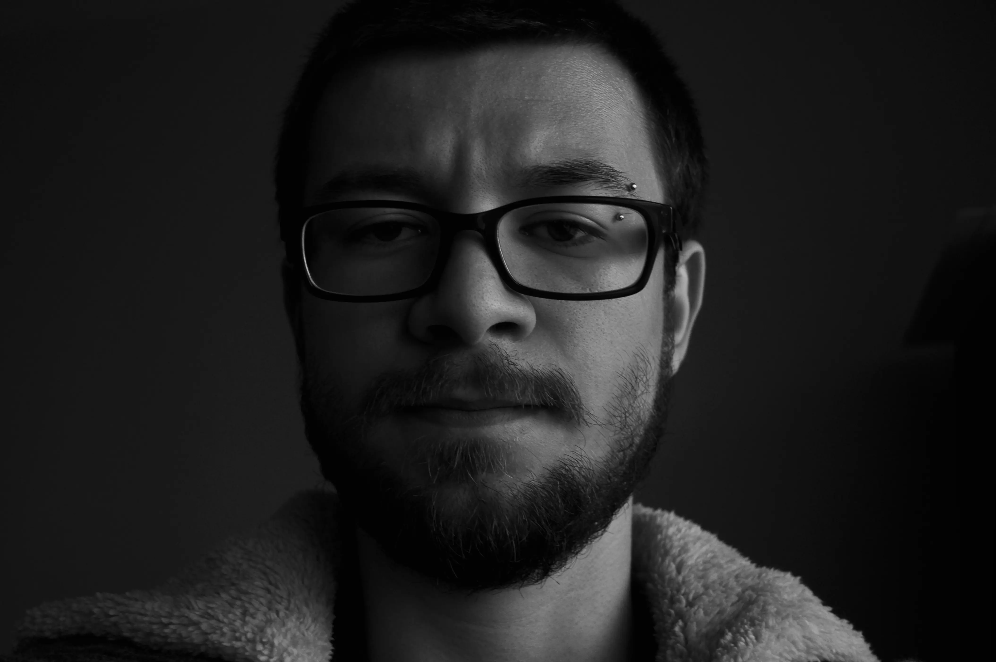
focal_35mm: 36
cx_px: 498
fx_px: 995
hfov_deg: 53.2
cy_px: 331
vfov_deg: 36.8
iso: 200
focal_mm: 24
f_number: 4
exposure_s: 1/60
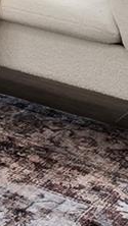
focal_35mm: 135
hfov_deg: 7.5
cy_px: -235
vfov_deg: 13.5
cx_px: -298
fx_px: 814
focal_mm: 14
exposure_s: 1/4
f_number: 8
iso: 250
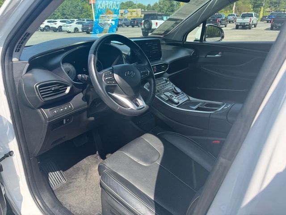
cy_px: 108
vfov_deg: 56.8
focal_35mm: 24
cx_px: 143
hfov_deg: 71.6
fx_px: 198
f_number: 1.78
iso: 80
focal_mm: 6.76
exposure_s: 1/802
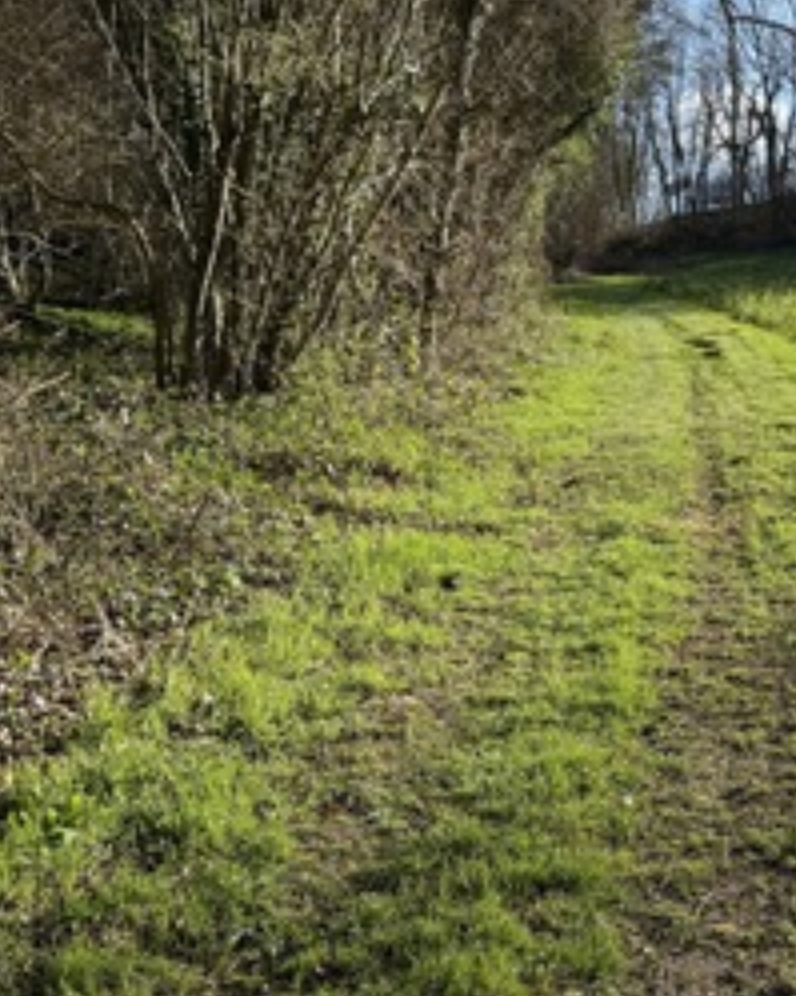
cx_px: 584
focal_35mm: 47
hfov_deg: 31.6
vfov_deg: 39.5
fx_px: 1385
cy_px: 466
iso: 100
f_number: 1.78
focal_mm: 6.76
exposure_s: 1/2370
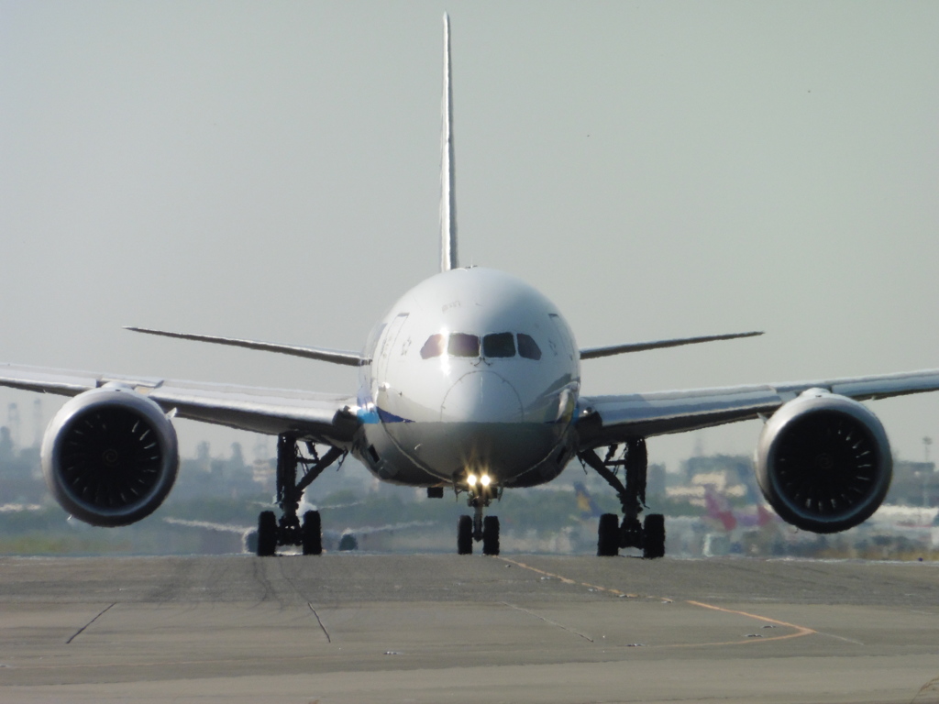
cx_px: 470
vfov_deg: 3.3
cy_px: 352
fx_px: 12370
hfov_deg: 4.3
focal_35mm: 456
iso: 200
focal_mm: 81.7
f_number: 6.3
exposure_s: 1/1250
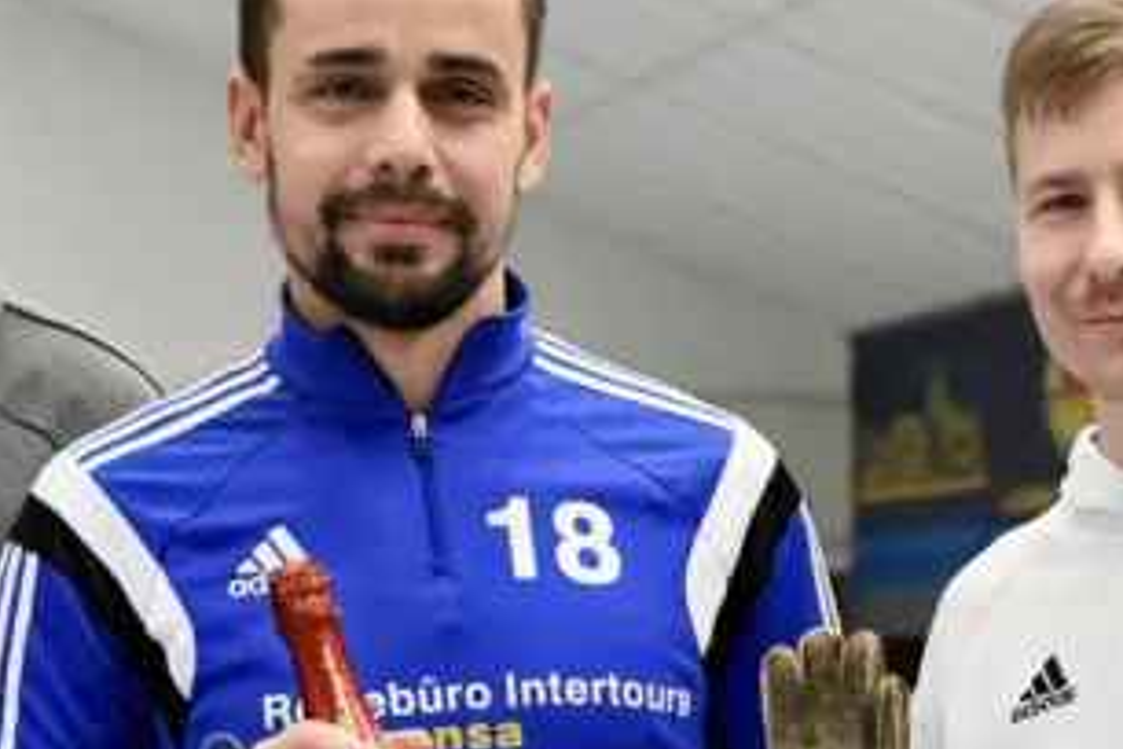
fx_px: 4804
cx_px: 521
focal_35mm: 154
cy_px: 832
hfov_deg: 13.3
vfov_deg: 8.8
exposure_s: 1/500
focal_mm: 46
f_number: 4.5
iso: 12800
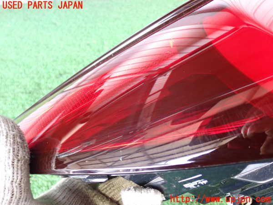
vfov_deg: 39.7
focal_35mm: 36
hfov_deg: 51.4
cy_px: 102
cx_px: 136
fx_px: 284
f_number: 2.5
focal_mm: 6.37
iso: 500
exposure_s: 1/40
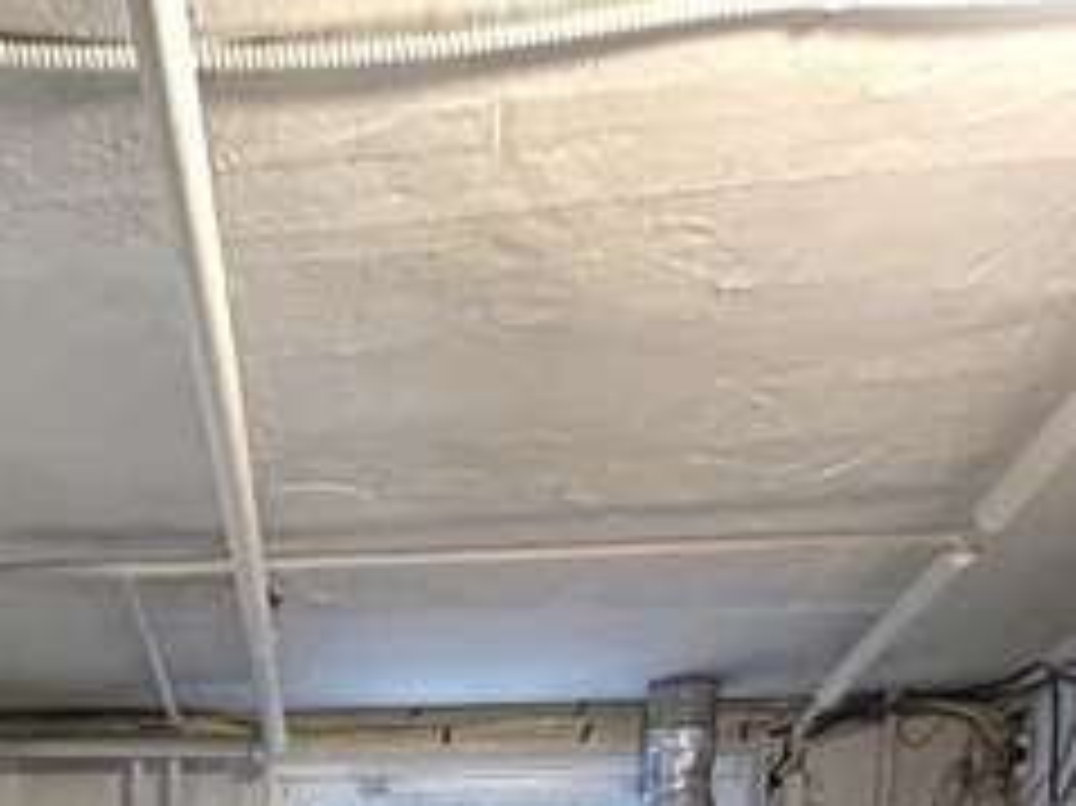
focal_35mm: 60
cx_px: 140
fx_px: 1864
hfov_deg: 31.0
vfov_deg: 18.6
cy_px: 1472
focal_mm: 2.22
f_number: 2.2
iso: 320
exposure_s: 1/60
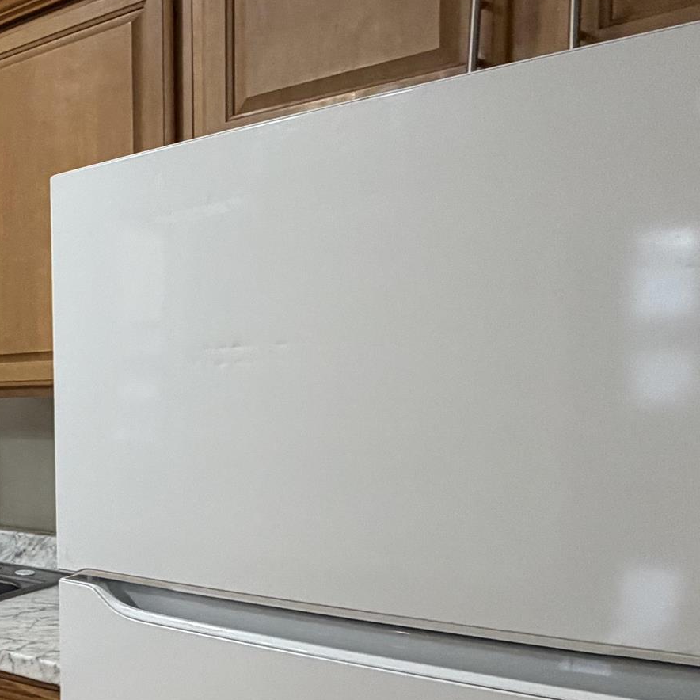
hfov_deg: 28.2
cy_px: 481
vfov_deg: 38.6
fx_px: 984
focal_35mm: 43
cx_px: -314
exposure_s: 1/60
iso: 250
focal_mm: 2.22
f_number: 2.2
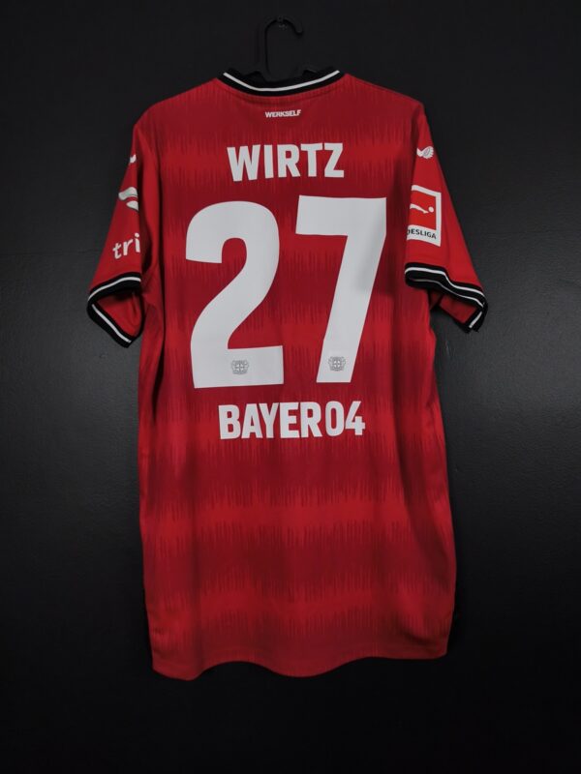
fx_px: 515
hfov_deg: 58.9
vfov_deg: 73.9
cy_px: 387
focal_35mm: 23
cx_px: 290
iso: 400
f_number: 1.6
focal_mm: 6.57
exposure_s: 1/125
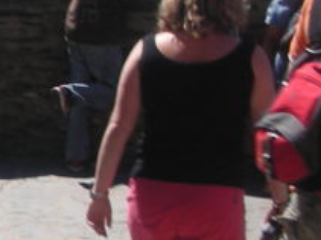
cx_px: -380
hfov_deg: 10.4
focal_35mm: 170
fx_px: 1576
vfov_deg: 8.7
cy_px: 128
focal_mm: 5.8
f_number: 8.5
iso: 50
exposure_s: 1/72.3
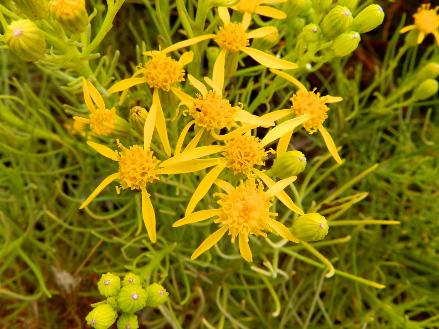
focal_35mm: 32
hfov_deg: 56.8
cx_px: 220
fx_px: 406
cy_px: 164
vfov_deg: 44.2
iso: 80
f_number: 4.5
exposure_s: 1/200
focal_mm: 5.7
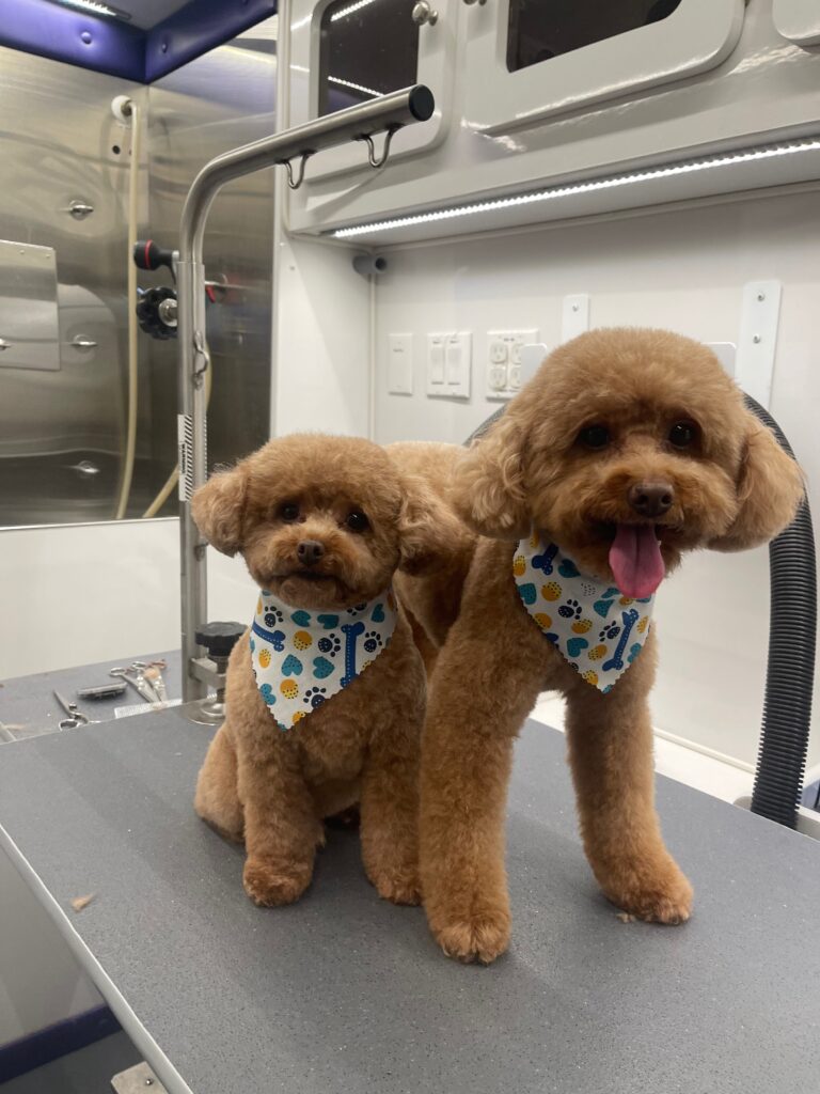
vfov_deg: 69.4
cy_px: 547
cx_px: 410
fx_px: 790
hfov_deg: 54.9
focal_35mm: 25
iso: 100
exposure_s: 1/120
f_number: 1.6
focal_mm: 5.1
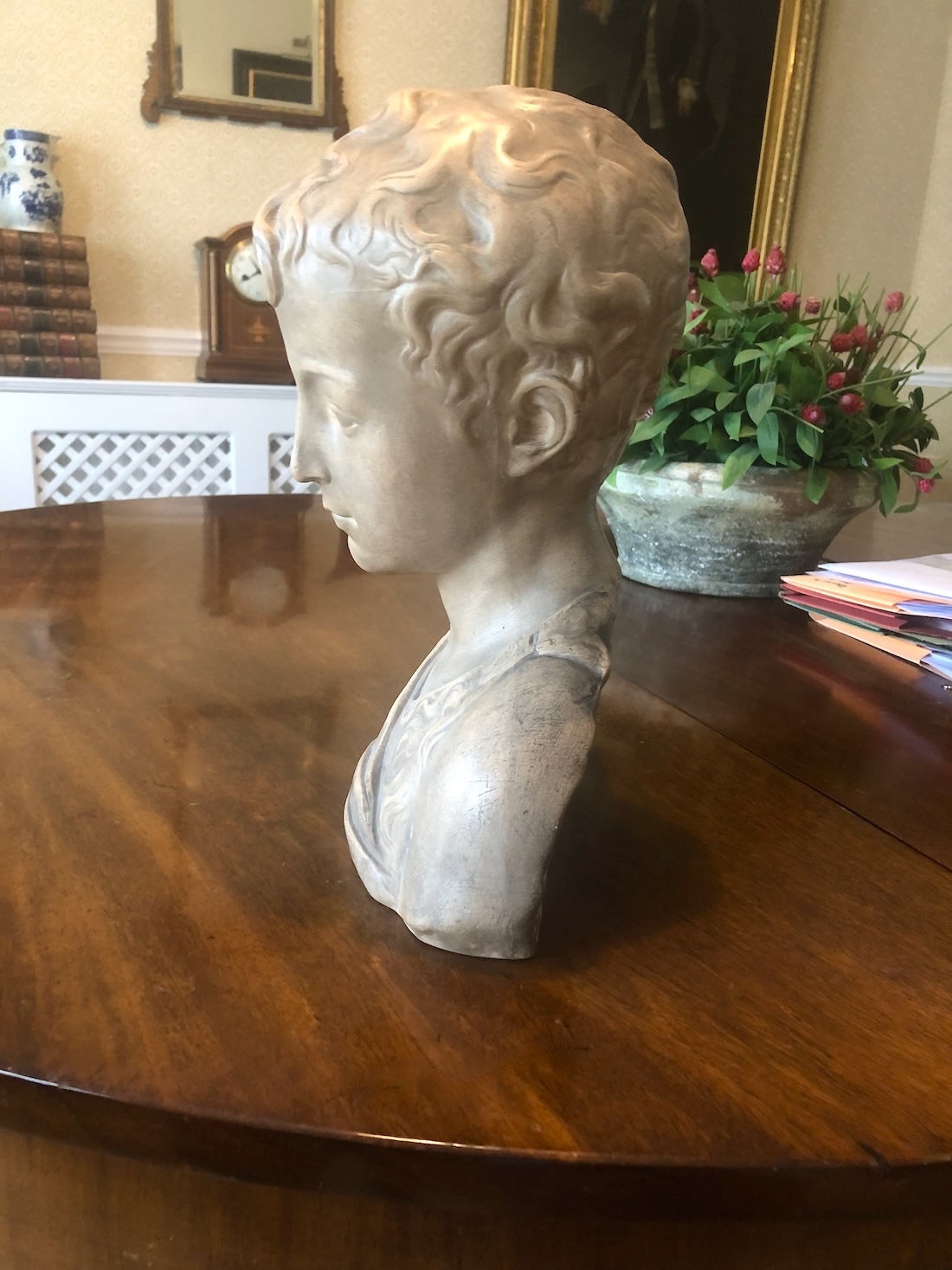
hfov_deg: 49.7
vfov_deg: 63.4
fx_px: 1027
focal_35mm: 28
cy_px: 635
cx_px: 476
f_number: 1.8
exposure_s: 1/8
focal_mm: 4
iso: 80
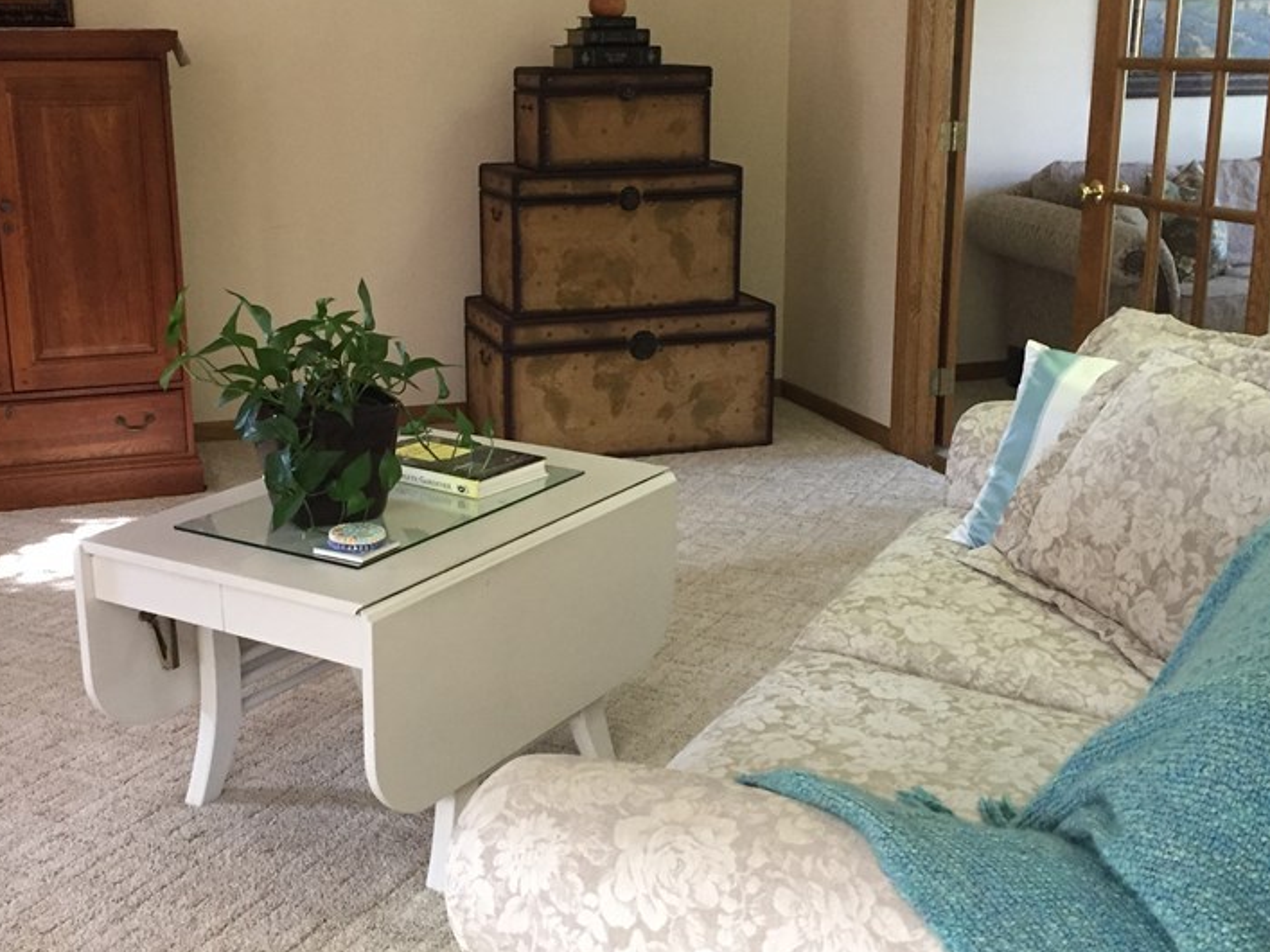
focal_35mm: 42
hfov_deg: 44.7
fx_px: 1541
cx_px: 550
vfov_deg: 34.3
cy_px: 440
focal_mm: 4.15
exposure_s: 1/30
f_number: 2.2
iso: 200
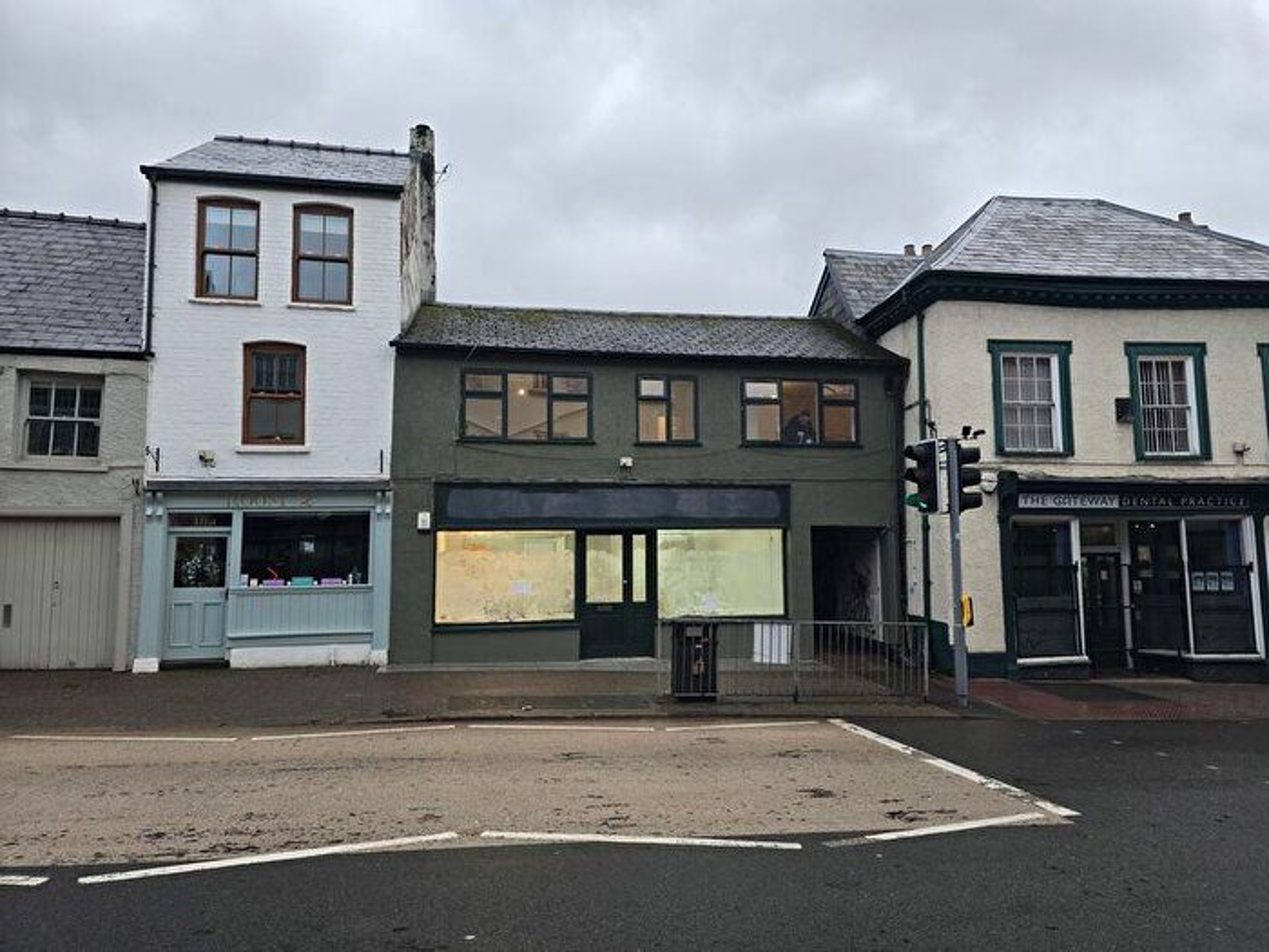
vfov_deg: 58.9
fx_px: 843
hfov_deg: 73.9
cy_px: 476
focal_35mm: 23
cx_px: 634
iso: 50
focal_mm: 6.3
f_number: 1.7
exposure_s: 1/100
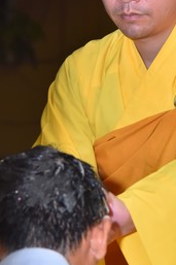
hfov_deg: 7.7
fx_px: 1300
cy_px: 179
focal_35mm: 177
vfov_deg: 11.6
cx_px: 139
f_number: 5
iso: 800
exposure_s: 1/125
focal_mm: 70
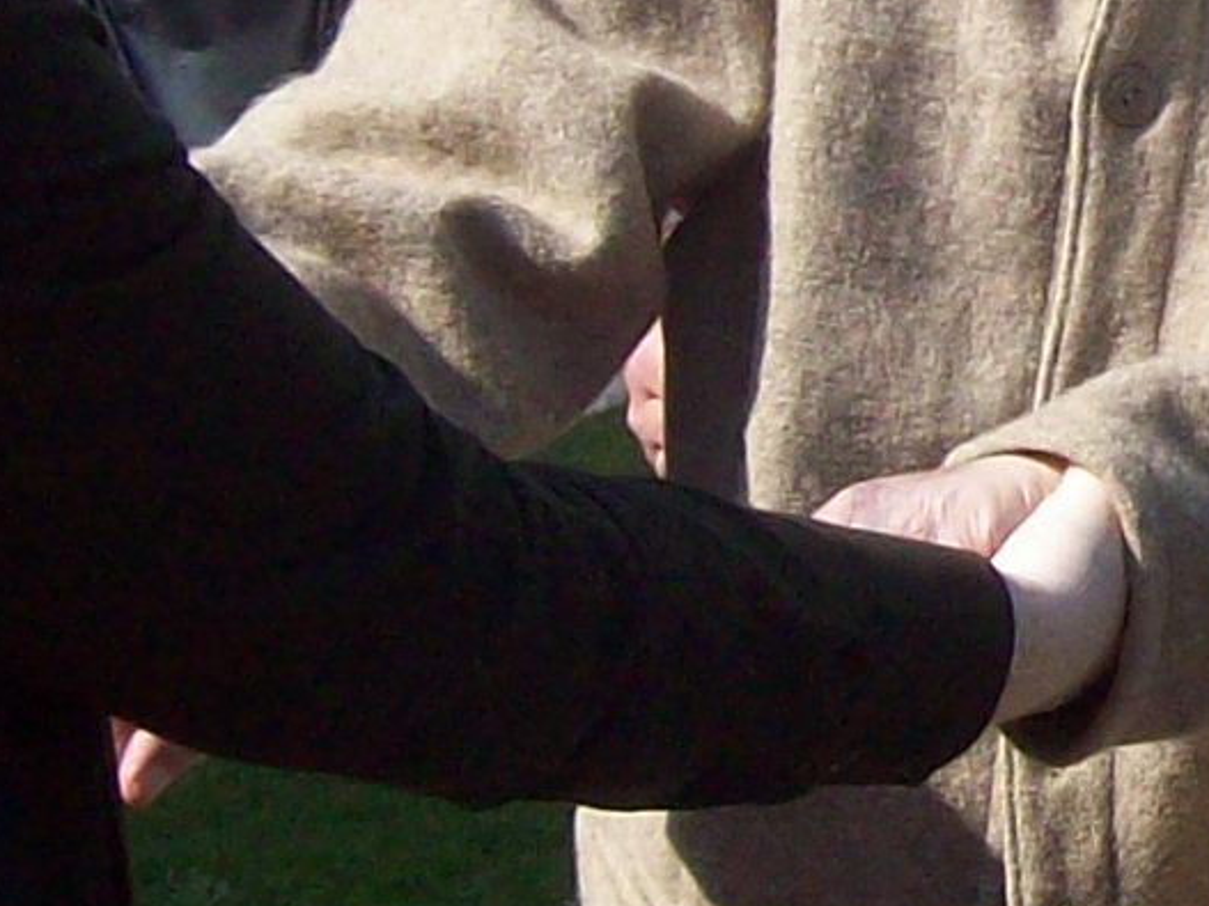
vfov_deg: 8.3
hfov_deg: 10.8
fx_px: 6181
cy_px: 41
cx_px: 1748
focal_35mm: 177
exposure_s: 1/369
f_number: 4.8
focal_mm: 6
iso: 80
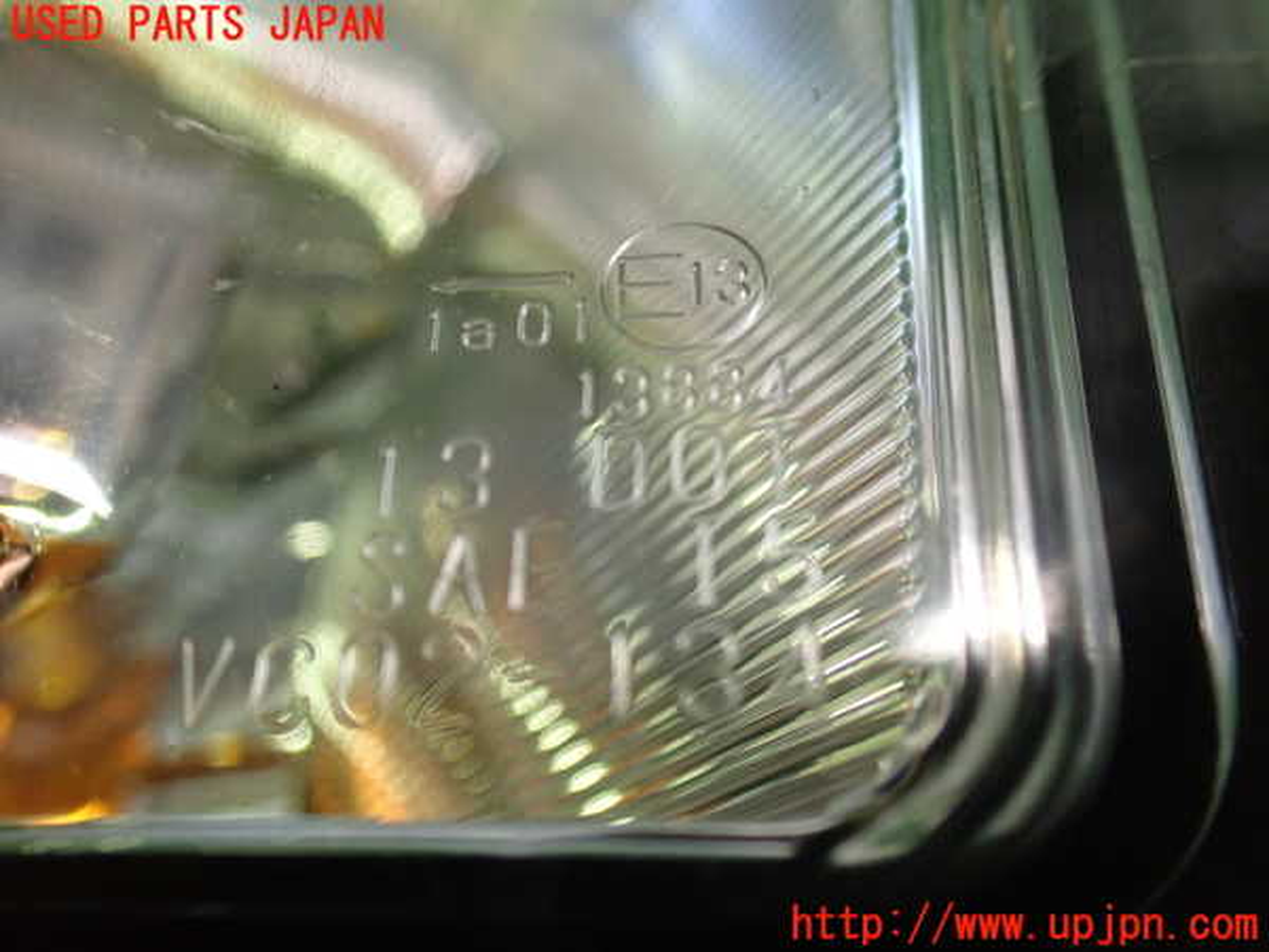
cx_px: 634
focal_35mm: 30
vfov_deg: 46.8
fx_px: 1100
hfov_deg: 60.0
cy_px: 476
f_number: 2.3
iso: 800
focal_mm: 5.4
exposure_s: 1/100
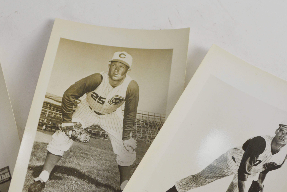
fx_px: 430
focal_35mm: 54
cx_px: 145
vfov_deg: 24.9
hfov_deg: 36.9
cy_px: 132
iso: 220
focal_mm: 20
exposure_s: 1/125
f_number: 5.6
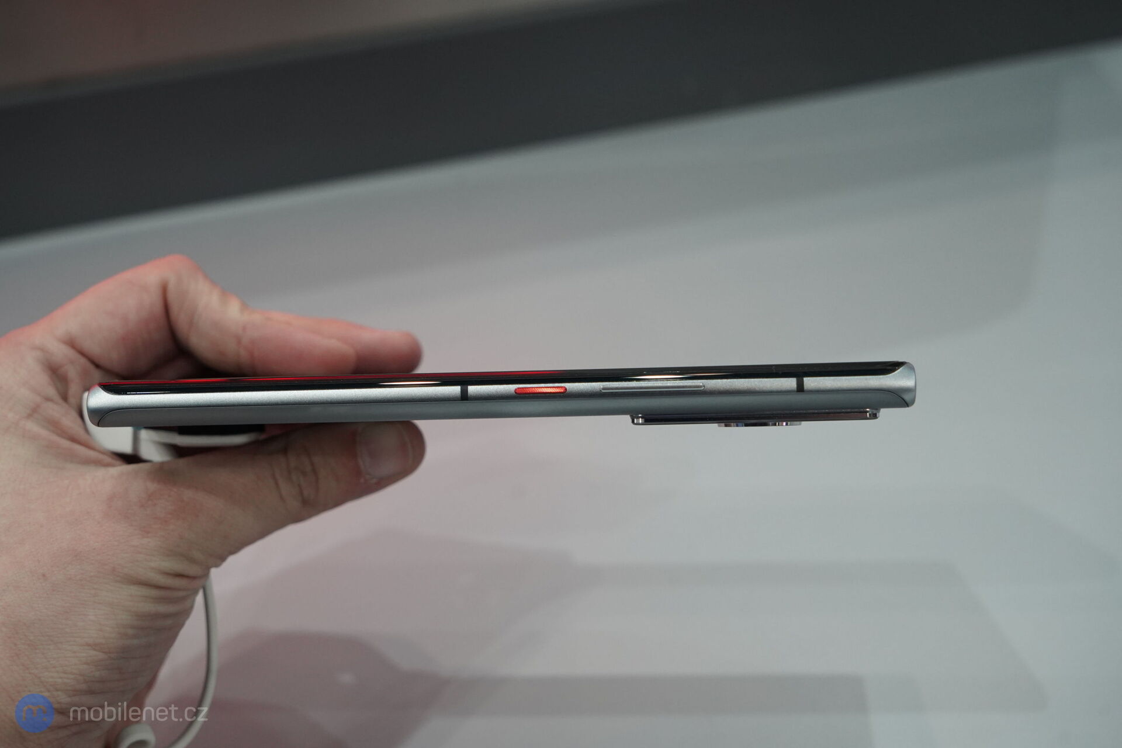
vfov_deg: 27.5
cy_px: 374
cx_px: 561
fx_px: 1527
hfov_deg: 40.3
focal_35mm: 49
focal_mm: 49
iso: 2500
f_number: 6.3
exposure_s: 1/160
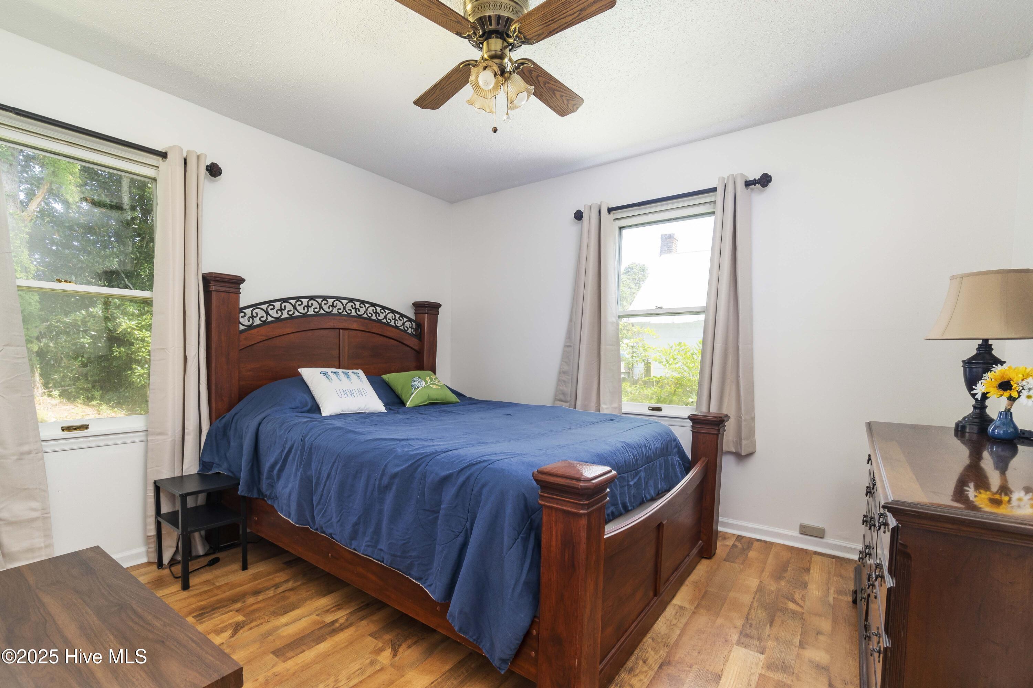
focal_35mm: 15
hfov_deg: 100.4
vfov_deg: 77.3
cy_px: 344
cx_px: 516
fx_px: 430
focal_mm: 10
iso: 320
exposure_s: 1/4
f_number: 8
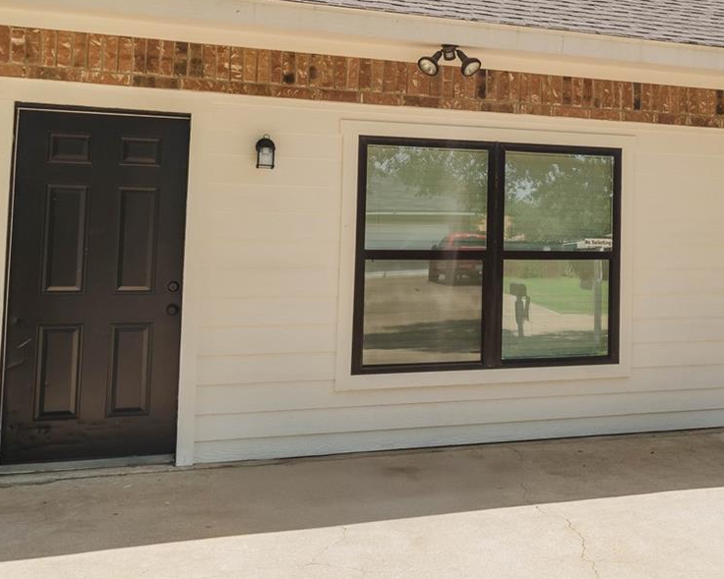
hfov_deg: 37.2
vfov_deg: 31.8
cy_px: 186
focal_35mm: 47
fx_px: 1007
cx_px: 642
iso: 250
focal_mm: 18
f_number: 7.1
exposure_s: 1/200
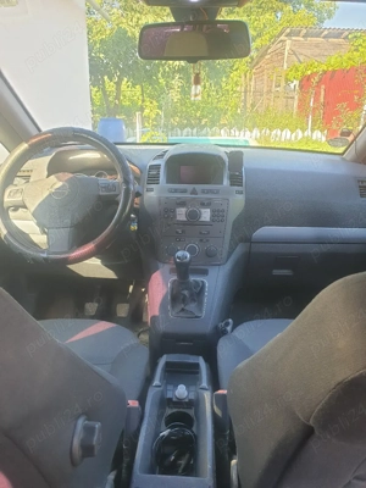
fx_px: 367
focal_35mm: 26
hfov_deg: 53.1
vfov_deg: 67.3
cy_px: 244
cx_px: 183
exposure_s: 1/75.2
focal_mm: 4.3
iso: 50
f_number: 2.4
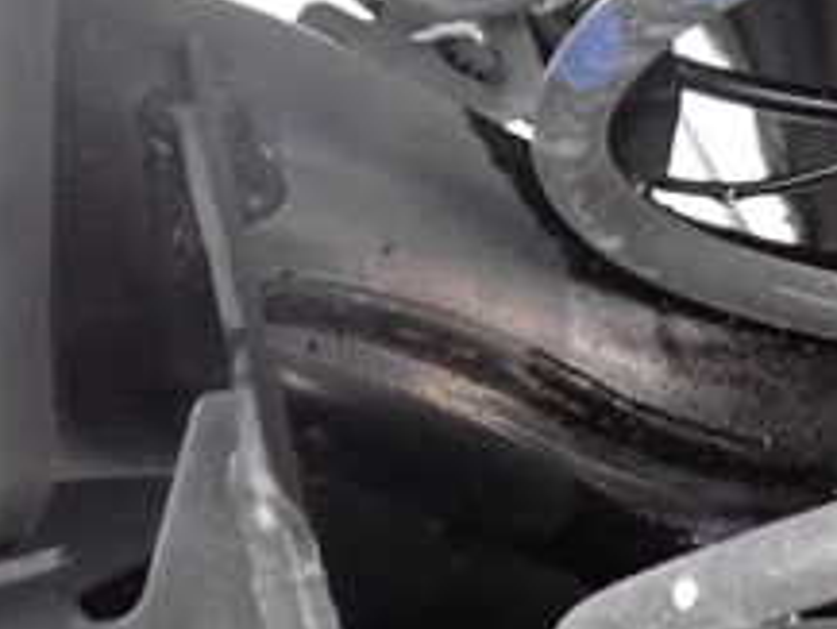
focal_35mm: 83
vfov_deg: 17.1
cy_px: -100
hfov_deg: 21.9
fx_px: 2008
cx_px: 991
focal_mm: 5.4
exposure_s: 1/60
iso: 2000
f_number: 2.3
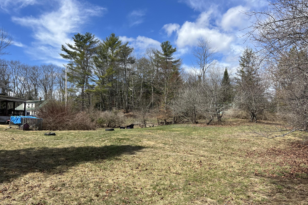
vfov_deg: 46.4
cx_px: 153
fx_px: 240
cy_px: 107
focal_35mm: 28
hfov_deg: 65.5
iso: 50
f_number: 1.5
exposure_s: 1/3571
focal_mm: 5.7
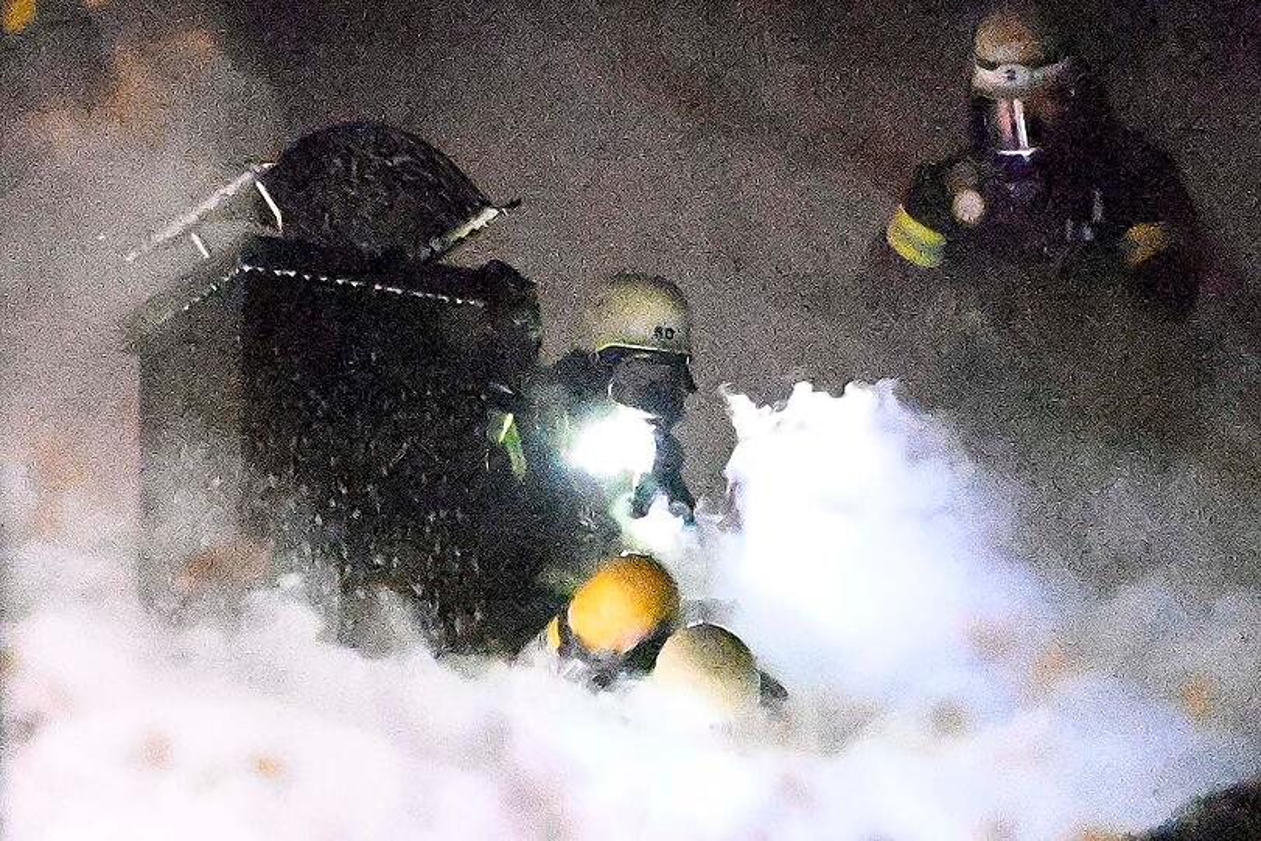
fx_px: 8758
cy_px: 420
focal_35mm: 250
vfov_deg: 5.5
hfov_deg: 8.2
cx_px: 630
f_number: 5.6
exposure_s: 1/250
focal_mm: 250
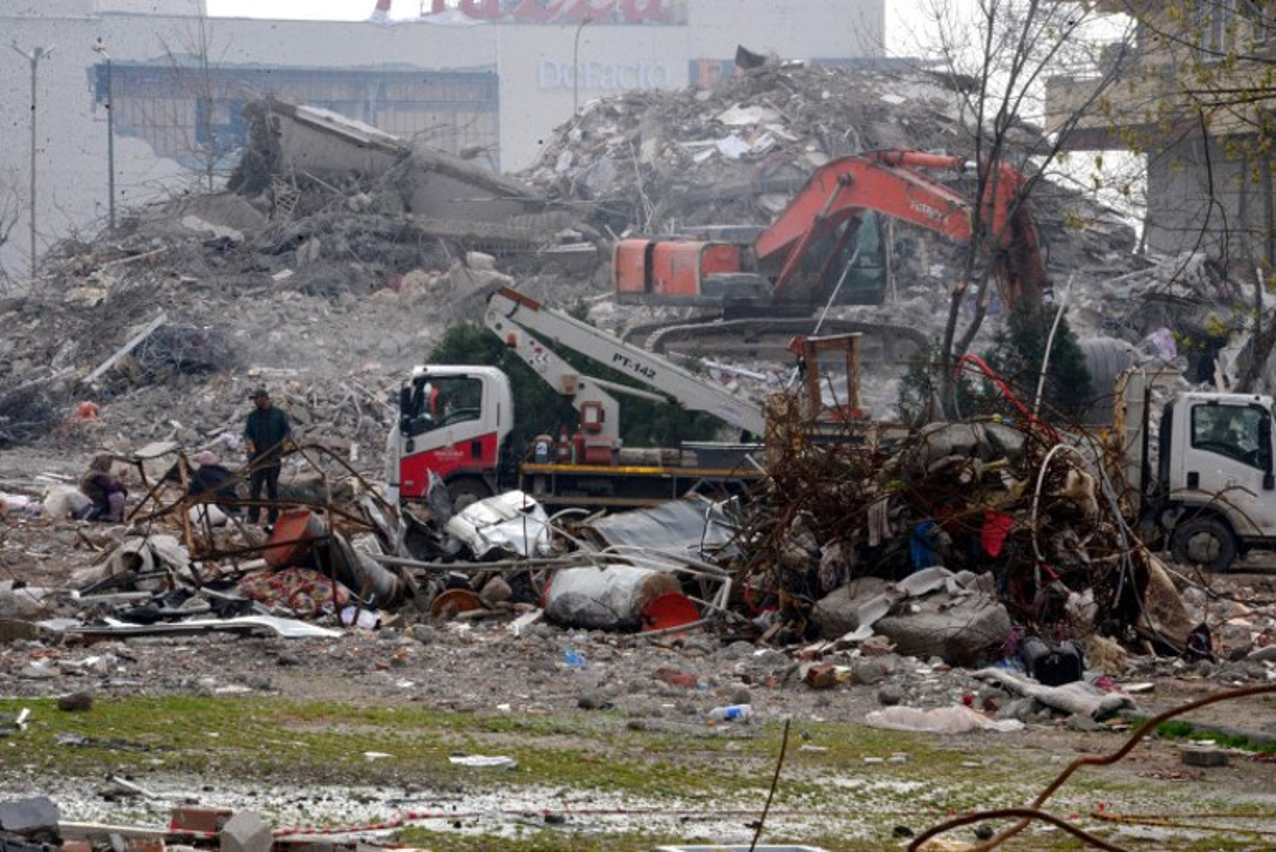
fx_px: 5141
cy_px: 426
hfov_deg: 14.1
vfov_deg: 9.5
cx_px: 638
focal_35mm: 145
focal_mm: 145
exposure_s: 1/200
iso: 3200
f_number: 36
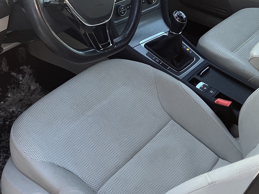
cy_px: 13
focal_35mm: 56
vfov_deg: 25.2
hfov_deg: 34.2
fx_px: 419
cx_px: 99
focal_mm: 3.99
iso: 80
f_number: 1.8
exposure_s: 1/92
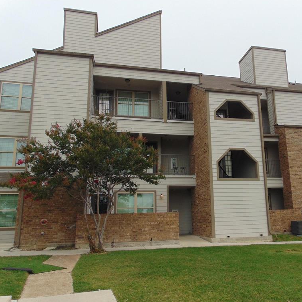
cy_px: 151
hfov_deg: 53.4
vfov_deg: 54.0
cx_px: 191
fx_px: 296
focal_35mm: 30
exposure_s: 1/200
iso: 80
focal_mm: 4.5
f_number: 7.7
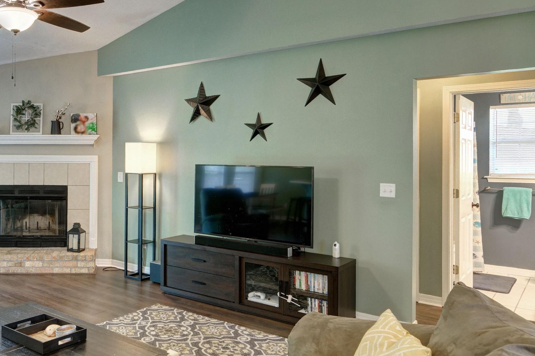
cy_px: 164
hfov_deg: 58.5
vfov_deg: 43.6
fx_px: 446
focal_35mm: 30
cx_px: 129
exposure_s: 1/30
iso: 400
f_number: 7.1
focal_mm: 11
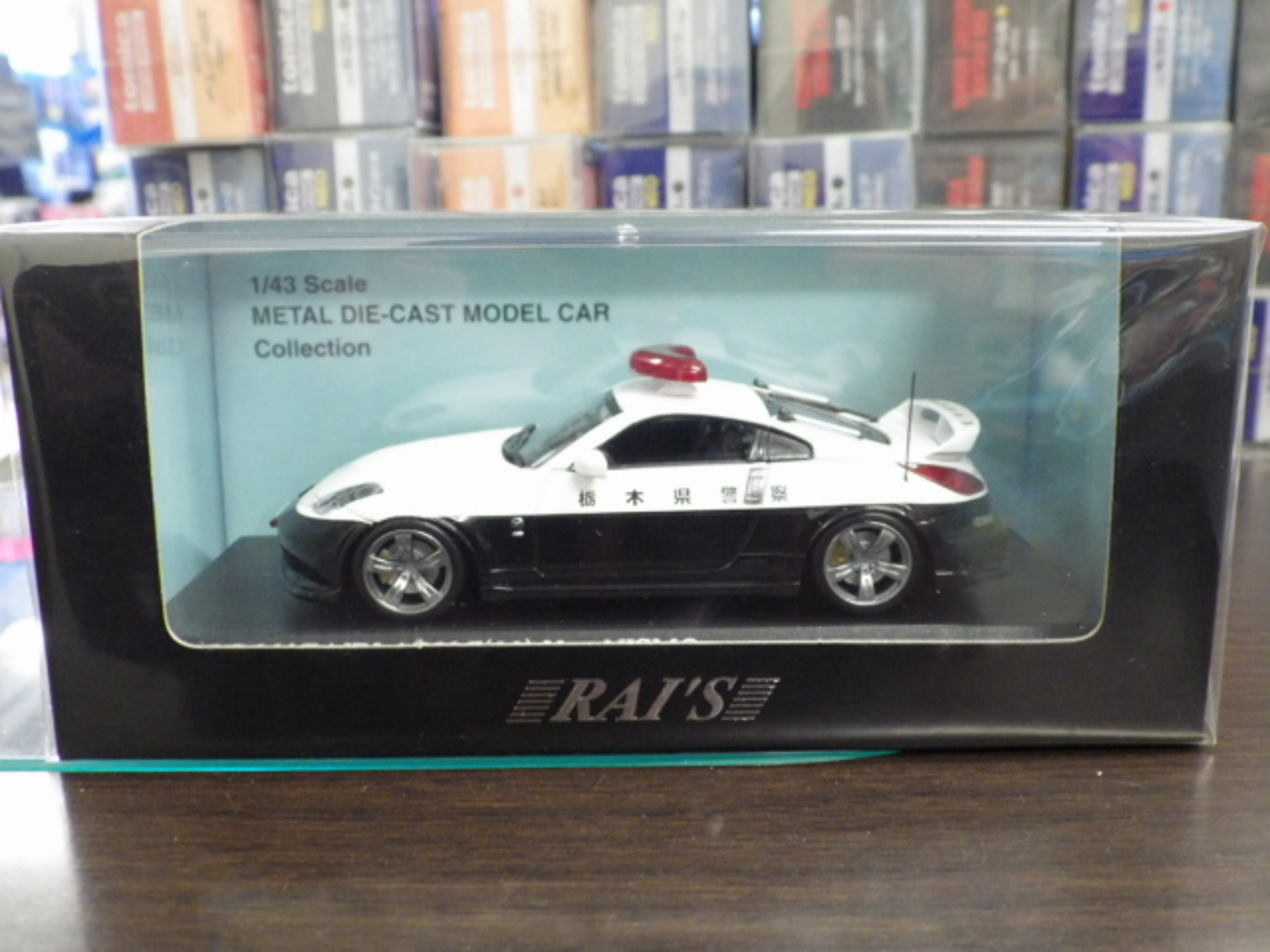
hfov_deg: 54.0
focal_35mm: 34
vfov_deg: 41.8
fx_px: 1247
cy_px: 476
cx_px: 635
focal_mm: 6.2
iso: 800
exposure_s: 1/25
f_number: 3.4
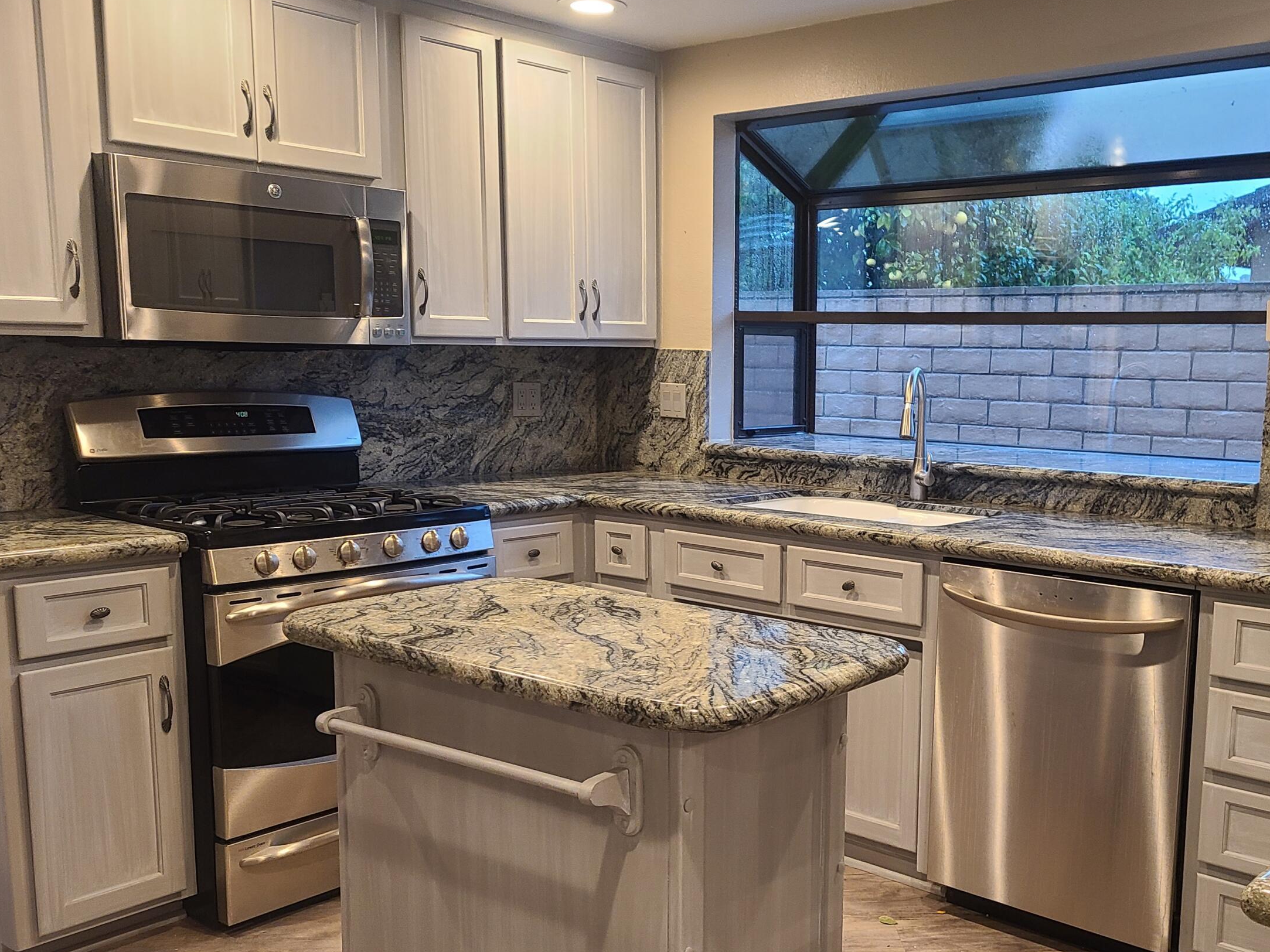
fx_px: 1321
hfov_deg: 50.8
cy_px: 538
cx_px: 793
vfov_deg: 39.6
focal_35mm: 36
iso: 200
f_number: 1.8
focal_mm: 5.4
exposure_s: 1/60
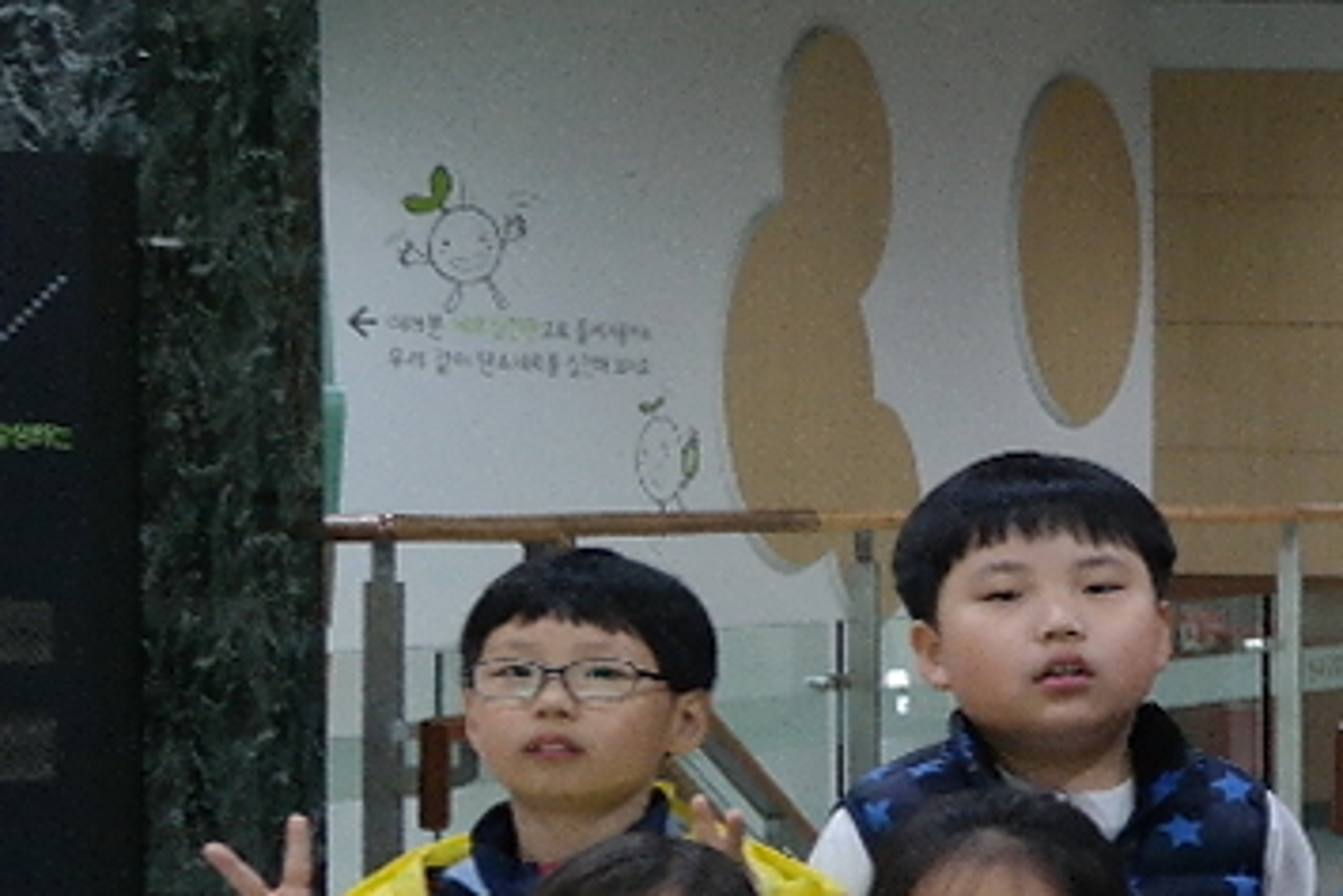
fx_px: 5449
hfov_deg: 11.6
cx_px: 3235
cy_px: 752
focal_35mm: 146
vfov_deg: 9.4
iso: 800
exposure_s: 1/40
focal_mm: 20
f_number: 3.5
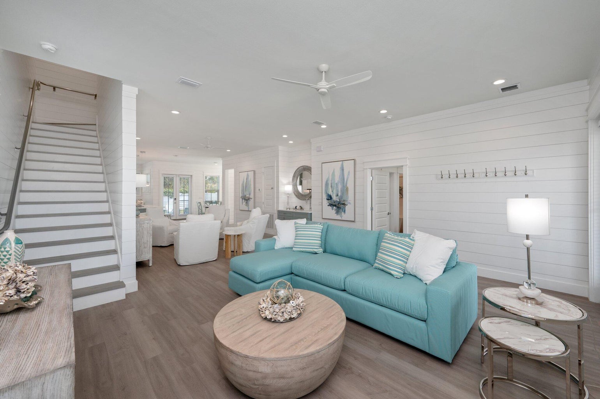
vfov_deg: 81.1
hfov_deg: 104.3
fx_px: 233
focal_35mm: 14
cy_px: 200
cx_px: 300
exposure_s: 1/40
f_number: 9
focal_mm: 14
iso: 250
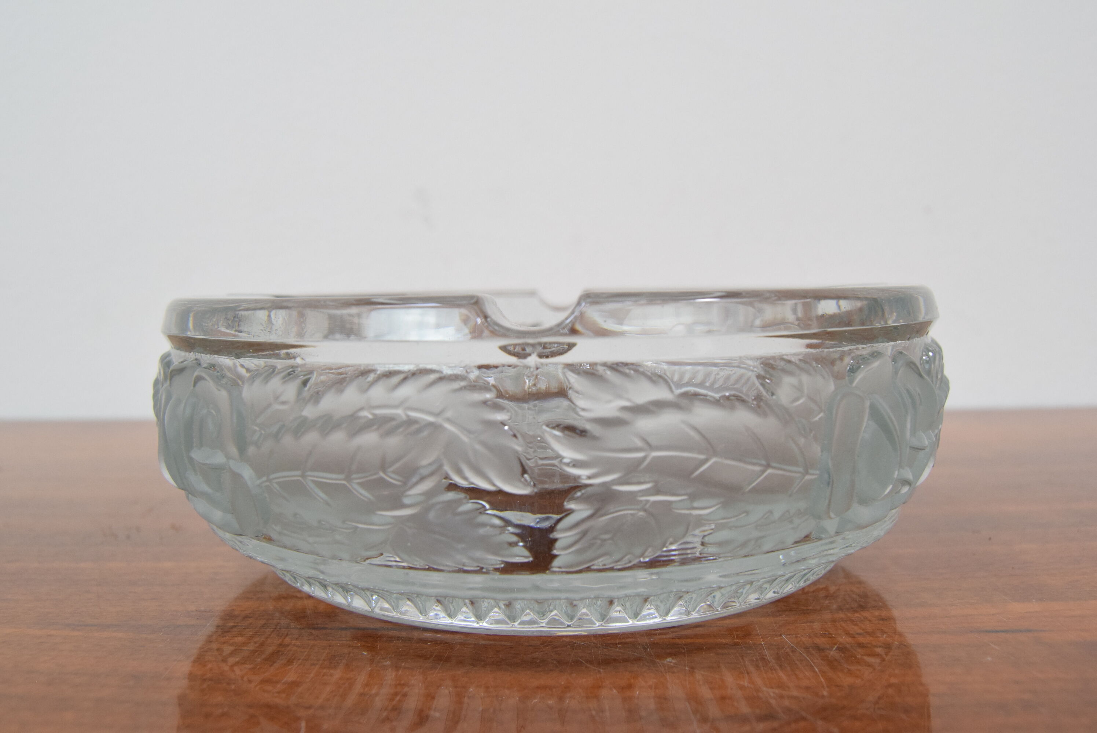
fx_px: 1006
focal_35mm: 33
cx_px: 548
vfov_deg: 40.0
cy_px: 366
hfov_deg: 57.2
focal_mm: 22
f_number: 8
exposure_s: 1/250
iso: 1600
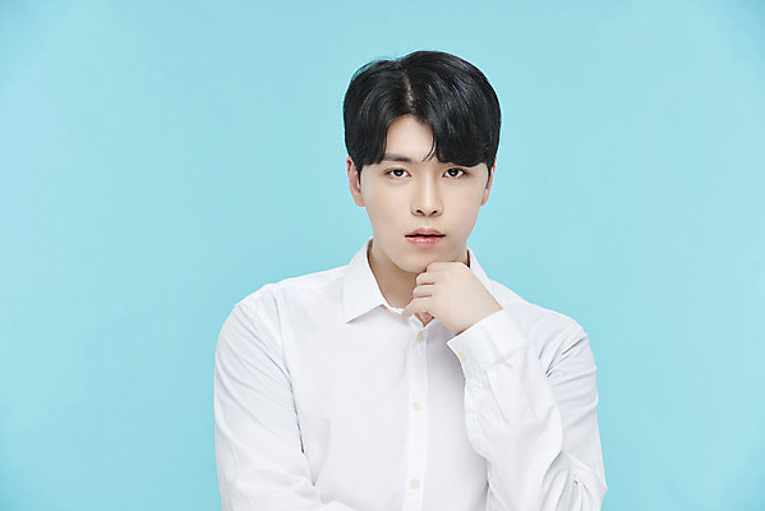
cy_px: 256
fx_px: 2870
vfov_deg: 10.2
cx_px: 382
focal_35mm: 135
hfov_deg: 15.2
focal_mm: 135
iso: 64
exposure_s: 1/125
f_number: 8
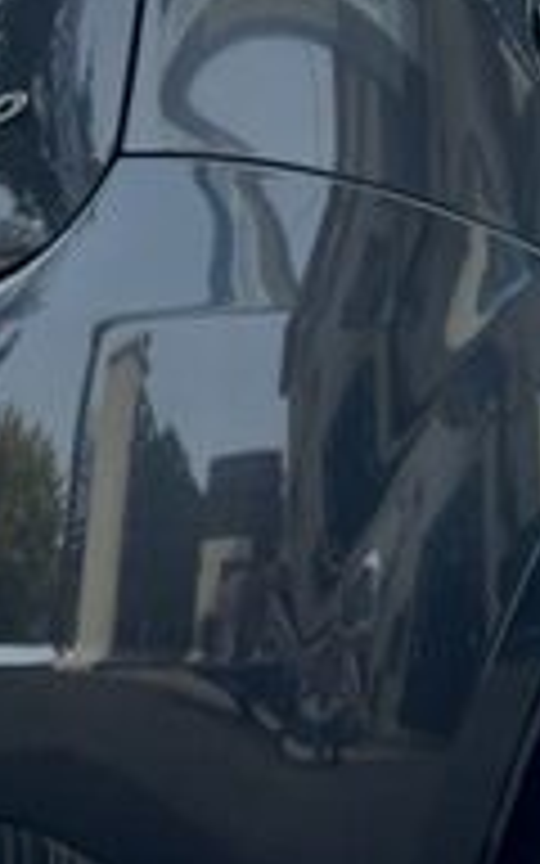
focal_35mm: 92
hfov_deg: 13.9
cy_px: 477
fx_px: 2166
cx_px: 590
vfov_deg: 22.5
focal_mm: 5.7
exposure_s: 1/2762
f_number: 1.5
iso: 50
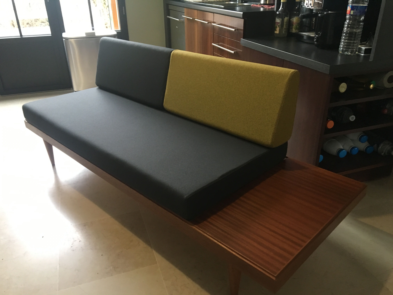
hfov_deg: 61.7
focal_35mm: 29
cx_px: 196
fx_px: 329
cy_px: 148
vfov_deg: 48.2
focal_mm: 4.15
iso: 200
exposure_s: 1/33
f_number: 2.2
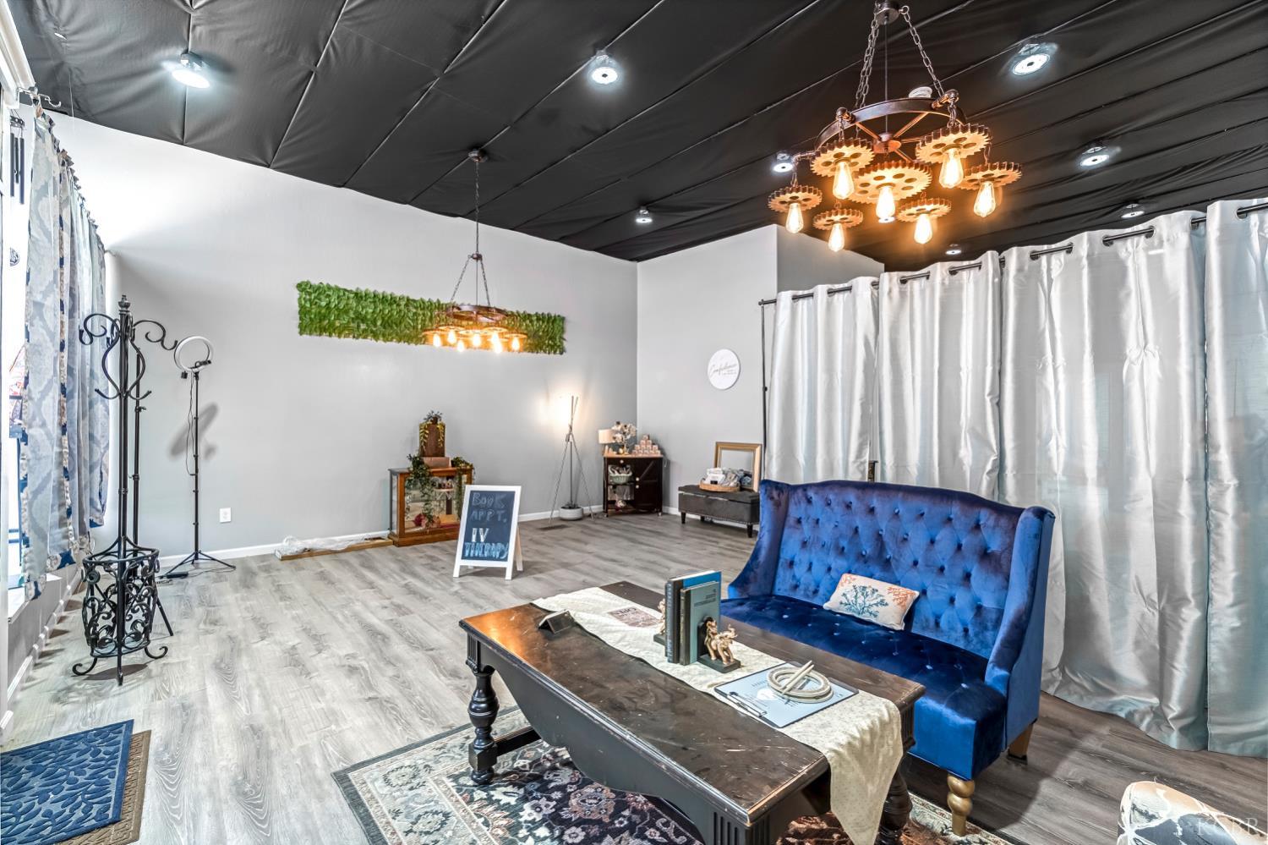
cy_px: 422
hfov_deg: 100.4
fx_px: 528
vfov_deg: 77.3
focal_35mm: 15
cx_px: 634
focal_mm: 10
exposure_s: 1/20
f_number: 8
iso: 400
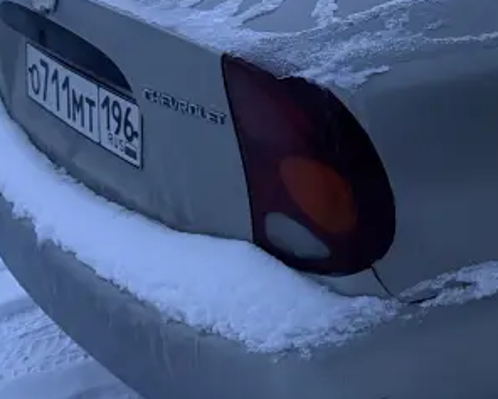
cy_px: 91
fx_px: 1194
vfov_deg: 18.8
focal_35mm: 81
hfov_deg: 21.2
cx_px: 658
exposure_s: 1/30
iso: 1000
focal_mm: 6.76
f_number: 1.78
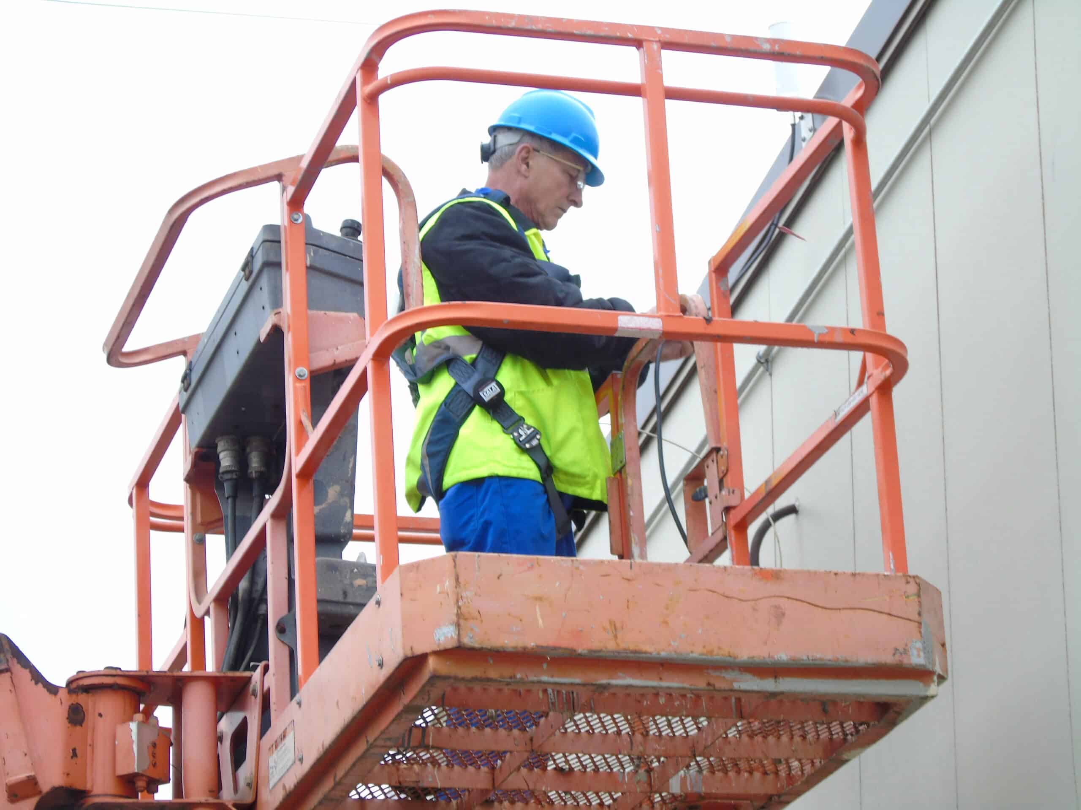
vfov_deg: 13.7
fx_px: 3373
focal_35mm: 108
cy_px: 405
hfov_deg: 18.2
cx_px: 540
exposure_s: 1/30
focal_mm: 19
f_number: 4.4
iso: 100
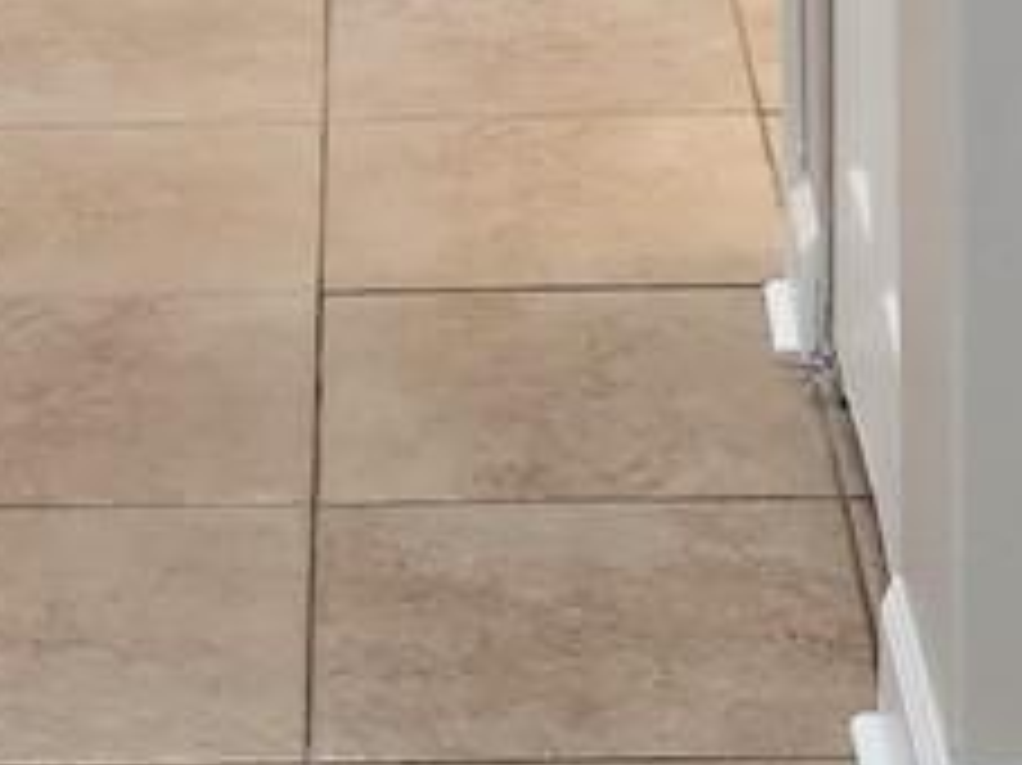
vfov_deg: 8.7
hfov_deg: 12.2
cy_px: -693
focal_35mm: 162
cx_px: 257
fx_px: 4780
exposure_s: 1/120
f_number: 1.8
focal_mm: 5.4
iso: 160
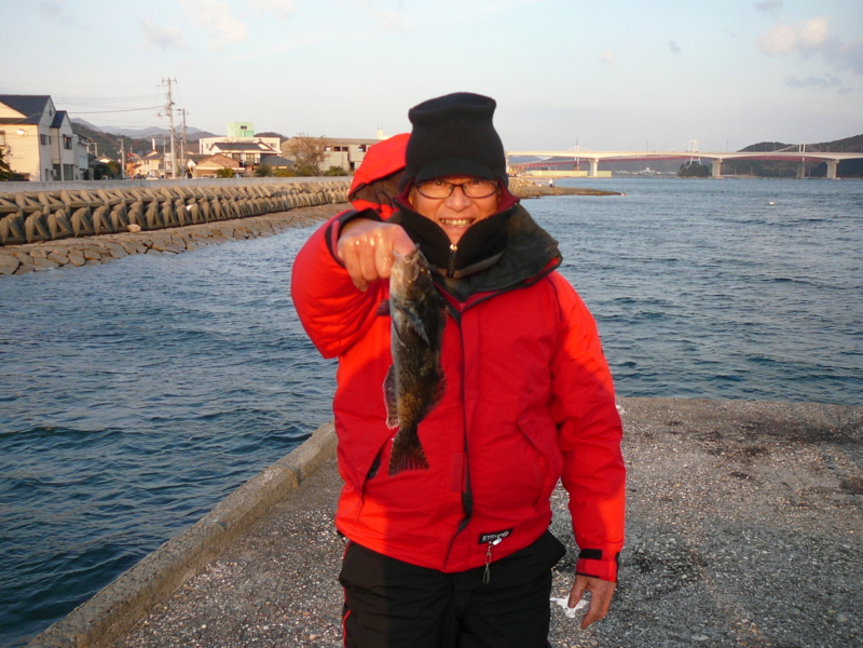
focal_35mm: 35
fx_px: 873
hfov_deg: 52.6
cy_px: 324
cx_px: 432
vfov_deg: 40.7
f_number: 2.8
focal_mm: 5.2
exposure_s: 1/320
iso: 80
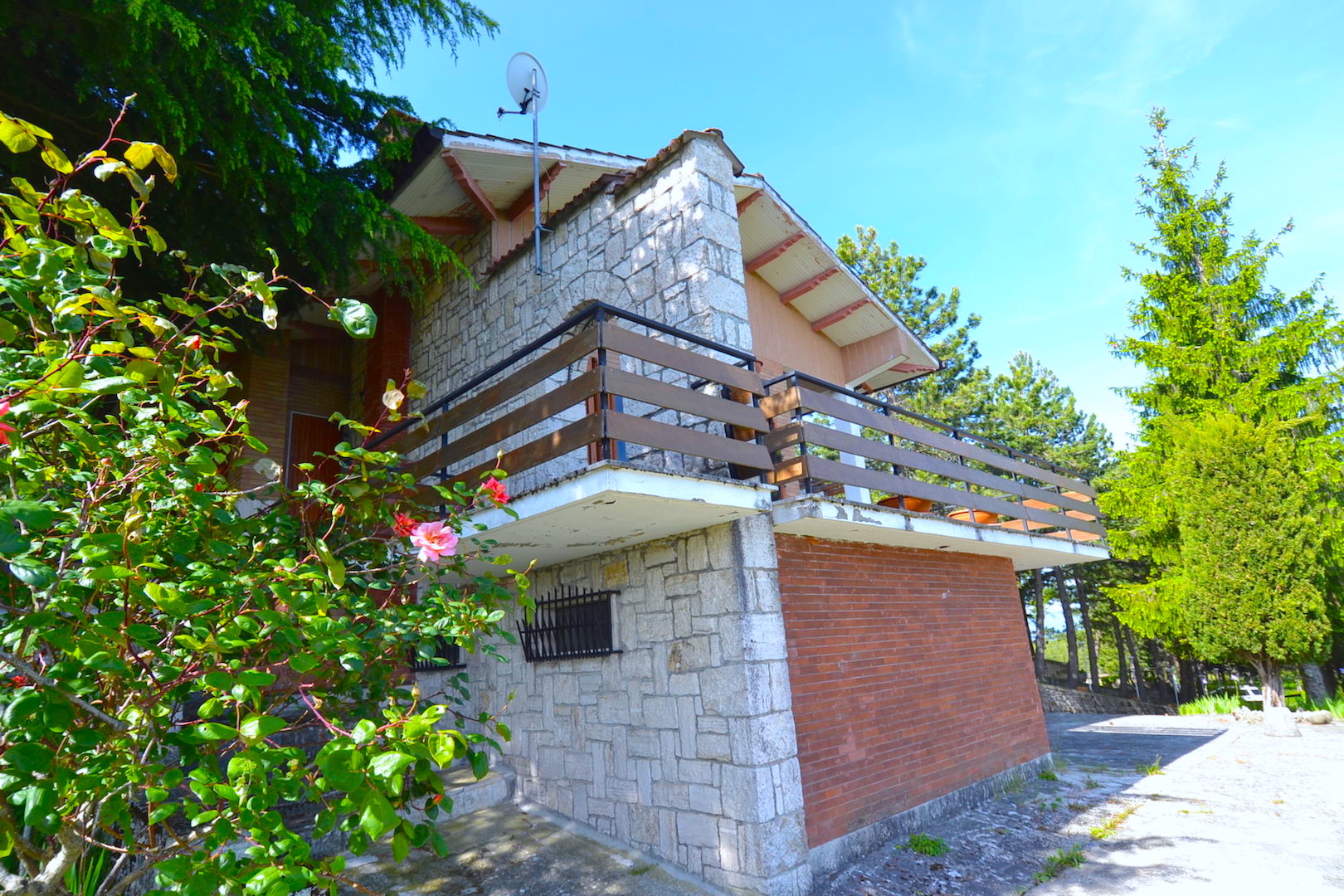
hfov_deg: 90.0
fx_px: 672
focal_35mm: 18
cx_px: 672
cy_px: 448
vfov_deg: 67.4
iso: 100
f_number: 5.6
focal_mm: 12
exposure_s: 1/125
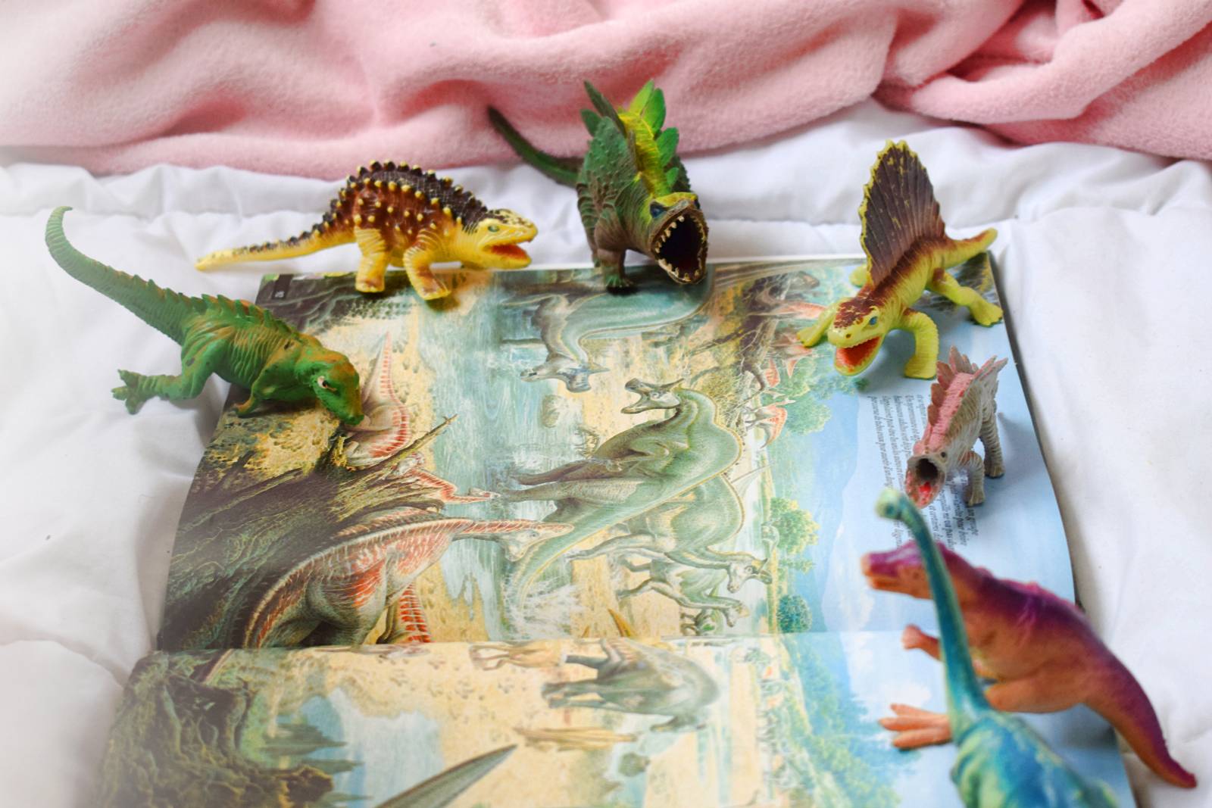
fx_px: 2121
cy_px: 404
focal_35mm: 63
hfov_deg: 31.9
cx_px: 606
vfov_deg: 21.6
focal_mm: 42
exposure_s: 1/60
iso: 900
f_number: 5
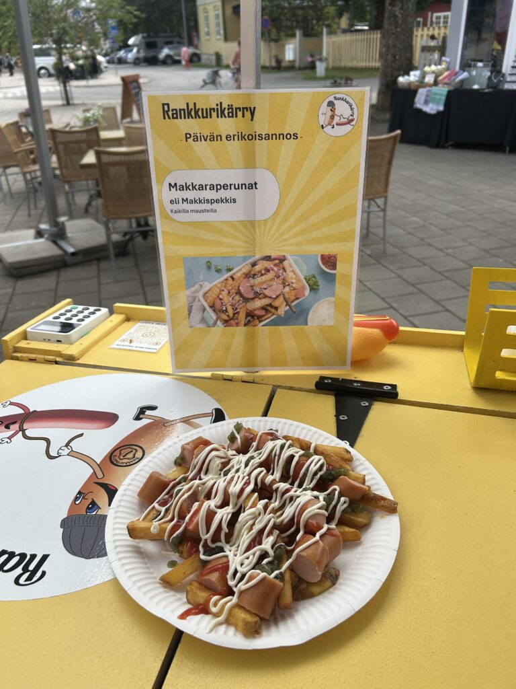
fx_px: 517
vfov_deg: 67.3
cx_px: 258
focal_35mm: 26
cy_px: 344
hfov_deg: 53.1
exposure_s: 1/2208
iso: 50
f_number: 1.5
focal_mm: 5.7
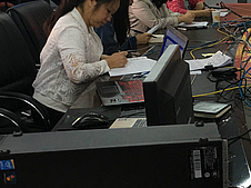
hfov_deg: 24.2
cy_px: 96
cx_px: 253
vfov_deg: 19.1
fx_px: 558
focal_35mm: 77
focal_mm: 4.15
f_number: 2.2
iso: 125
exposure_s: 1/33
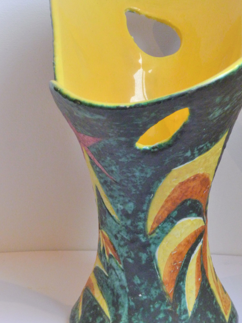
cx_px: 148
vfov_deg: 10.6
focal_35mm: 187
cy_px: 162
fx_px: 1743
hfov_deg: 7.9
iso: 320
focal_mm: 25.3
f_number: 5.8
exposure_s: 1/8
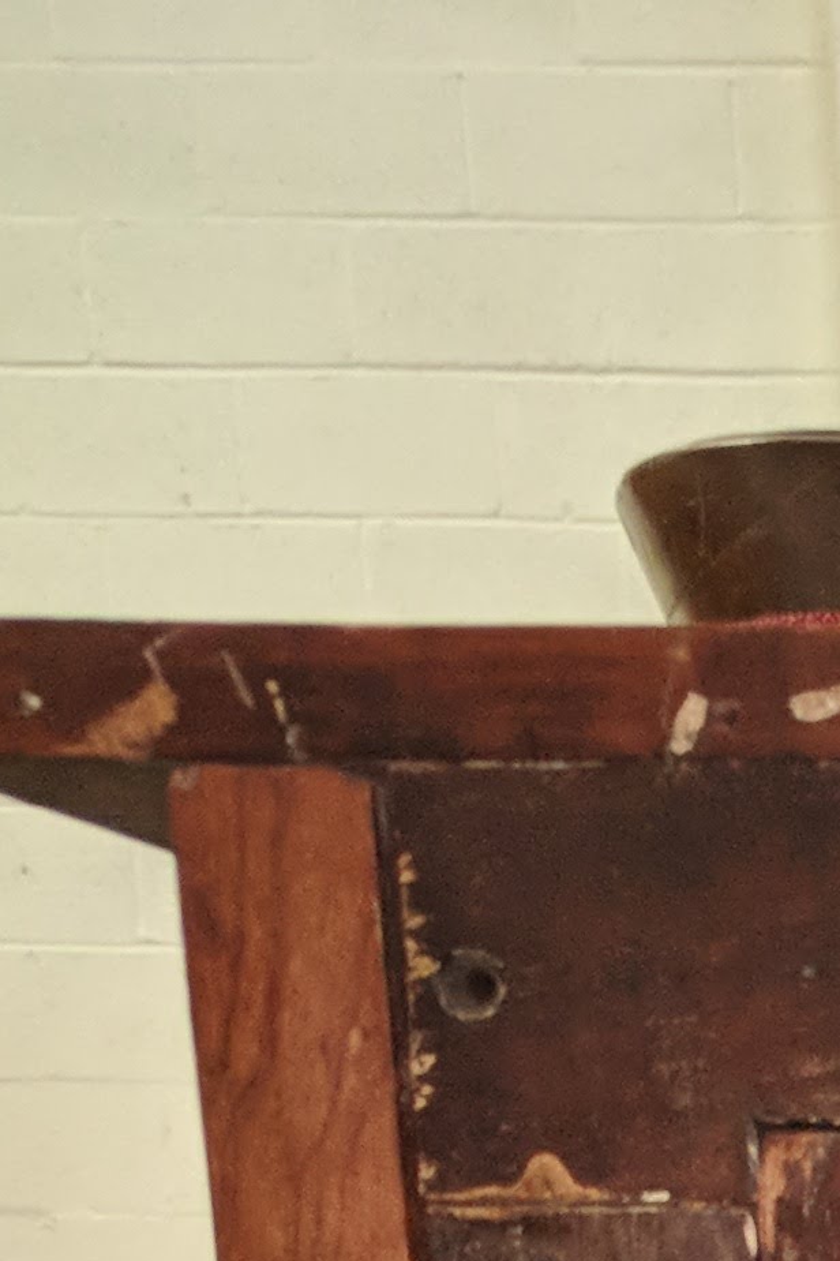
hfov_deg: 10.3
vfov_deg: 14.2
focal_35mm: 118
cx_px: 1898
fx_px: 4130
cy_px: 2598
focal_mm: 4.67
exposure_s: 1/34.1
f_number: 2
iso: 784
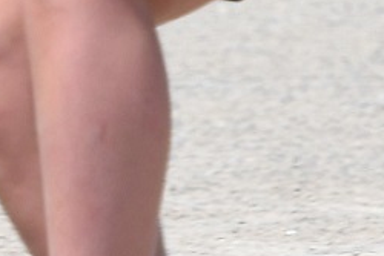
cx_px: -488
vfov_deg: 1.0
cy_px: -86
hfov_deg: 1.5
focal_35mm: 1366
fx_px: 14578
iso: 100
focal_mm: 170
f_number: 4.5
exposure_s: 1/1000
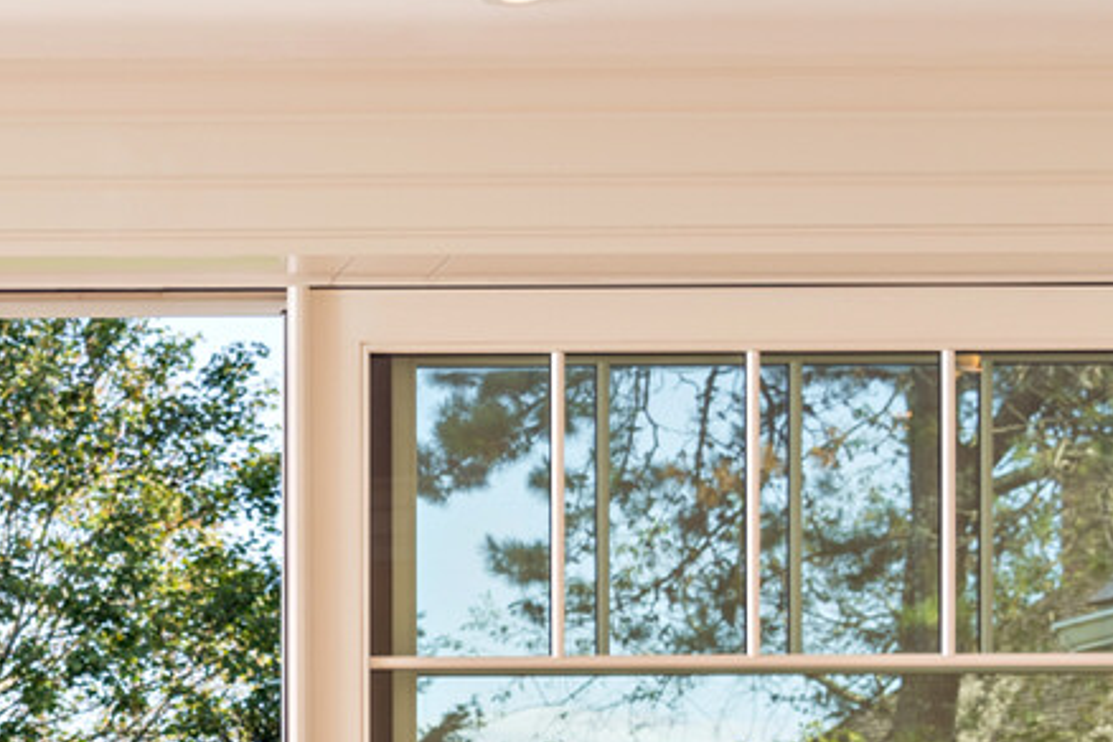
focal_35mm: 117
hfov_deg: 16.4
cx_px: -407
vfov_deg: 11.2
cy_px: 1174
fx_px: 3617
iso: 80
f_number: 6.3
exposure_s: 1/80
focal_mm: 32
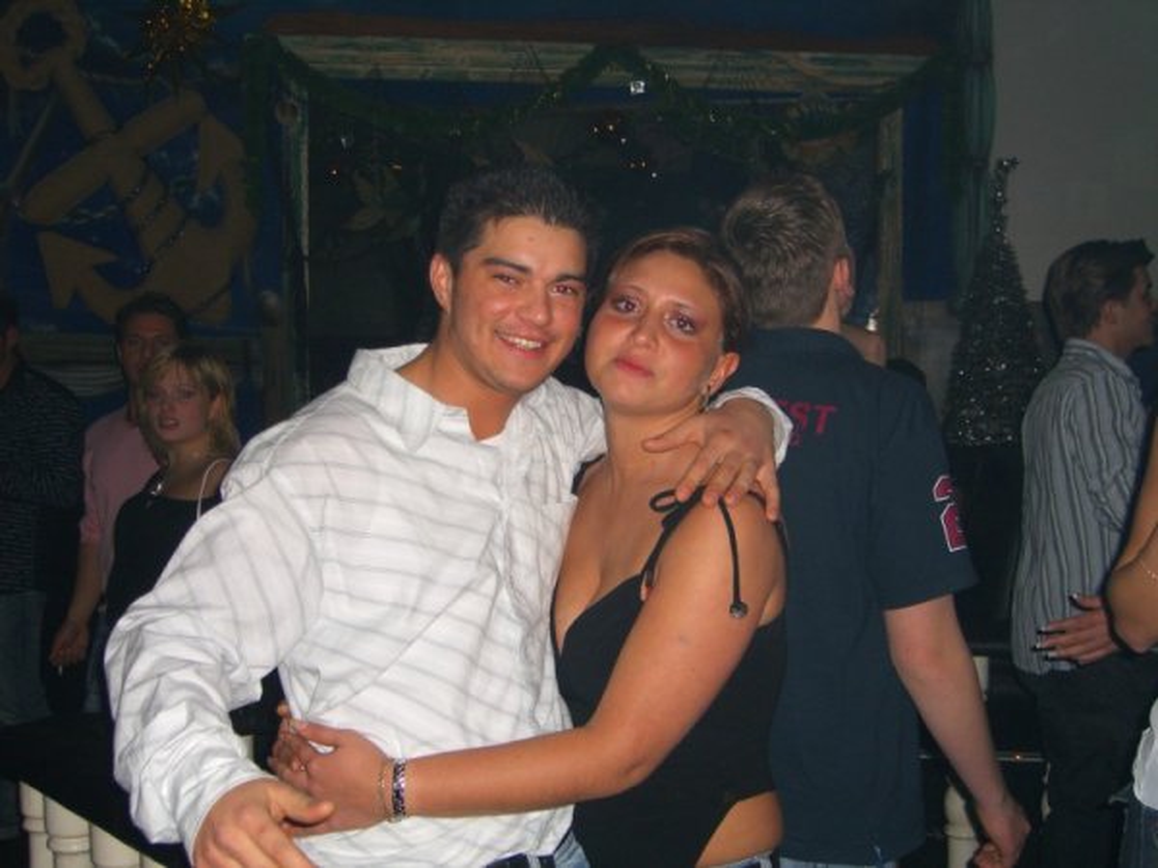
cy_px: 434
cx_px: 579
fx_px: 1539
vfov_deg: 31.5
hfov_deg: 41.2
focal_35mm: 46
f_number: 3.1
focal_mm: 9.5
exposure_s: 1/60
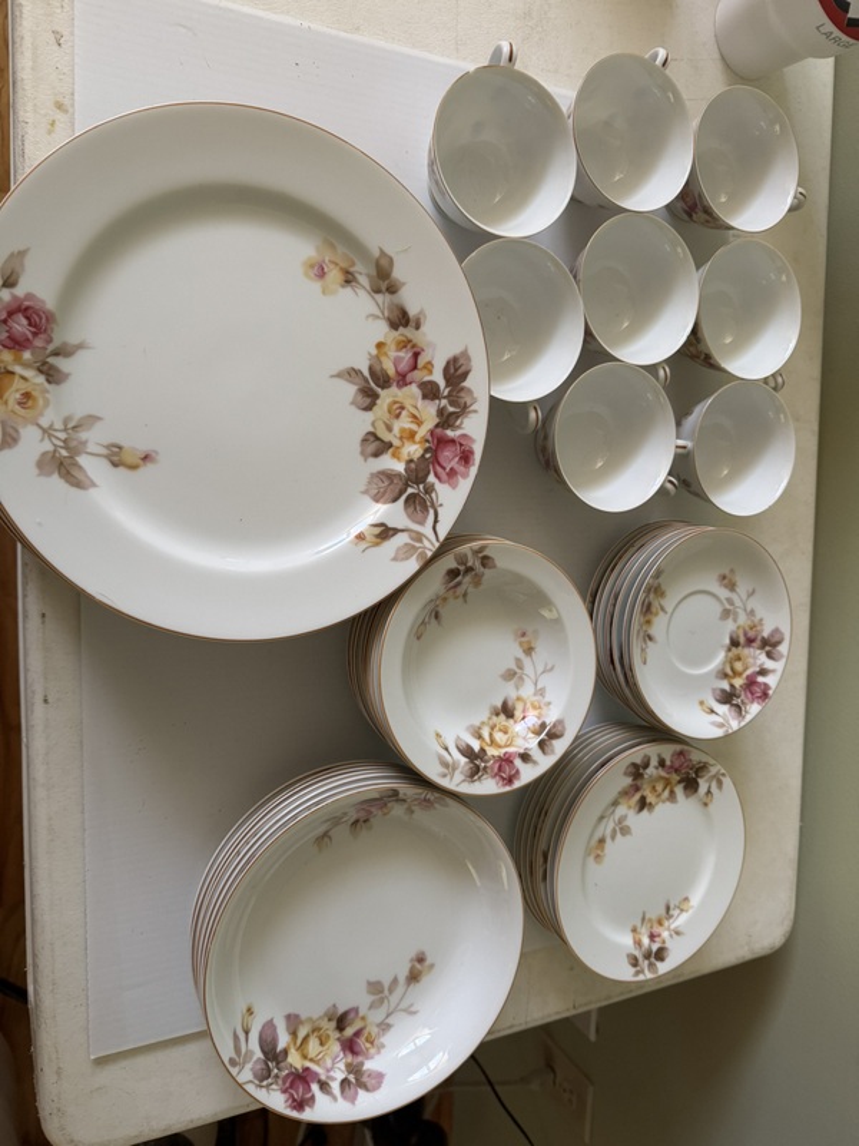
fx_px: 794
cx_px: 430
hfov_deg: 56.8
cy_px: 573
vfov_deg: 71.6
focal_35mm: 24
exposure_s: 1/60
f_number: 1.78
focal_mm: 6.76
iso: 250
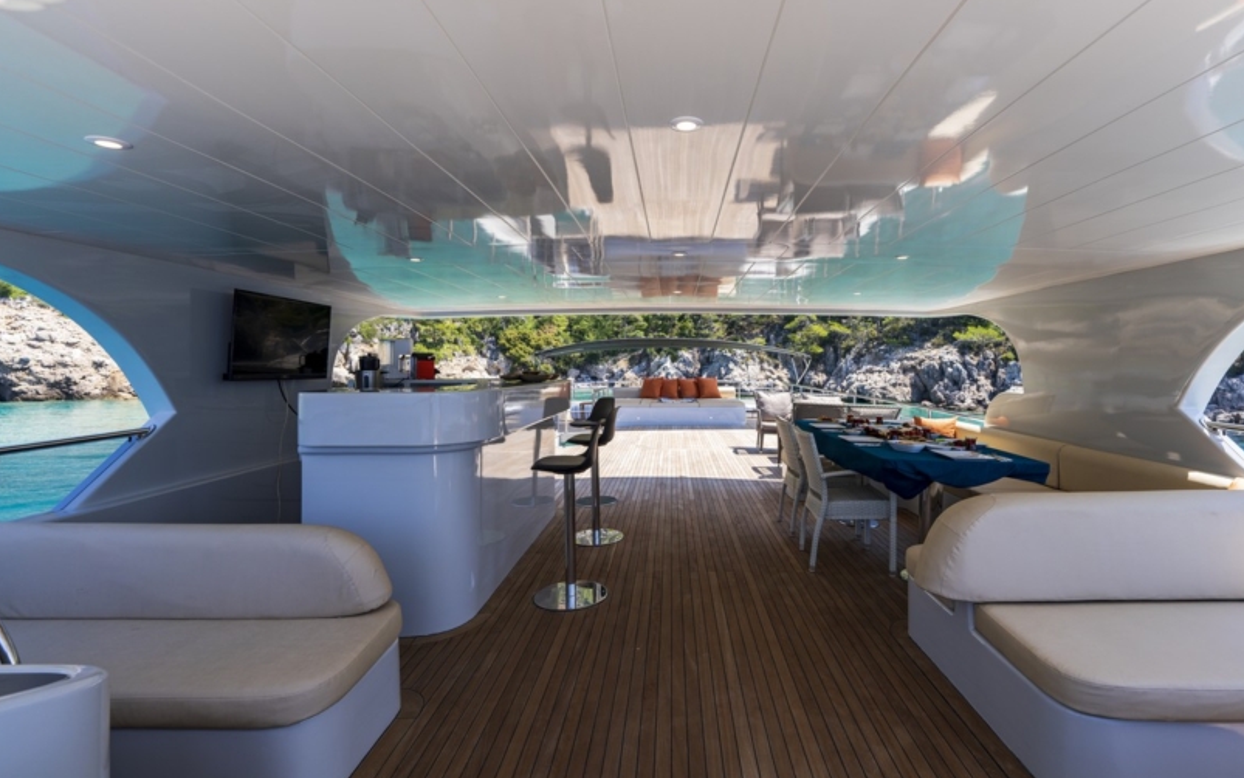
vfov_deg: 71.1
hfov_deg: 97.6
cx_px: 674
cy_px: 355
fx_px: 542
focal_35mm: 16
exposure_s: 1/250
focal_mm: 14
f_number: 5
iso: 100
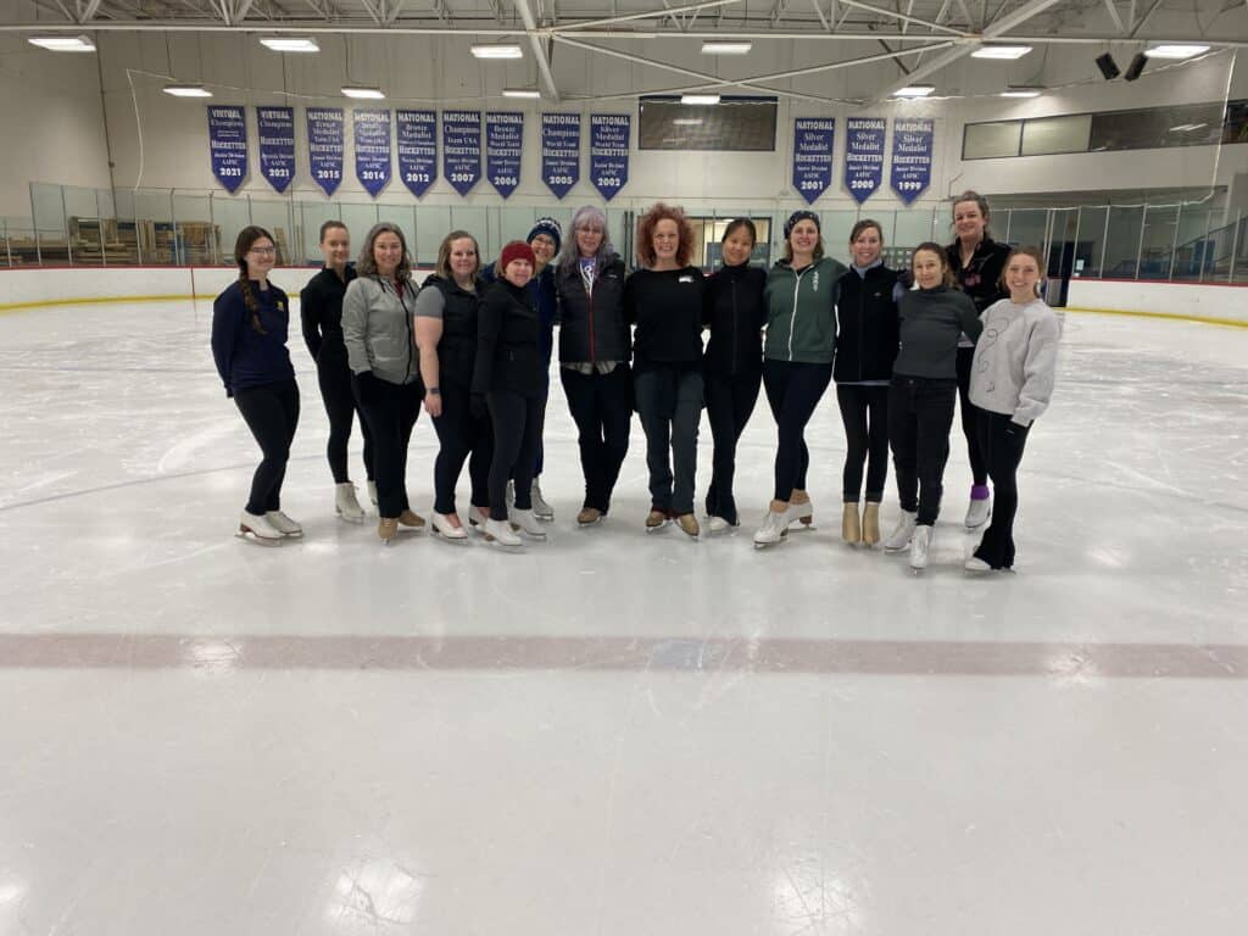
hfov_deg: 67.3
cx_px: 624
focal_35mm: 26
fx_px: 937
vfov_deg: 53.1
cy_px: 468
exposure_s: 1/120
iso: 100
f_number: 1.8
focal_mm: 4.25
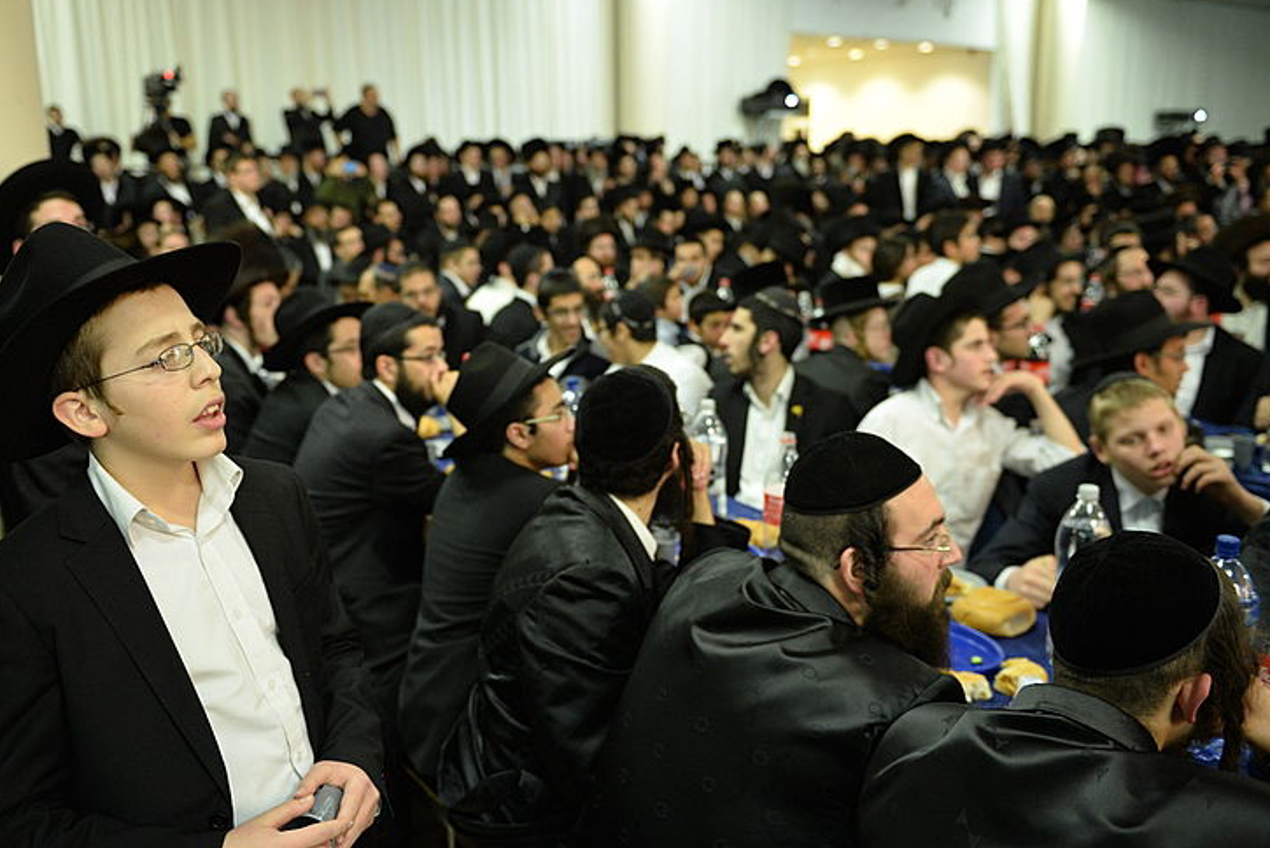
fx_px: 1129
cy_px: 435
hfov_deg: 58.6
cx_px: 590
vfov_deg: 41.1
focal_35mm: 32
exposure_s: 1/60
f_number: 2.8
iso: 3200
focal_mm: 29
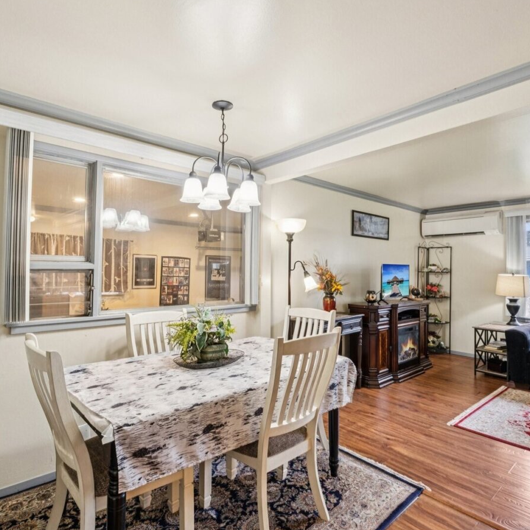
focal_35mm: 20
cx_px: 254
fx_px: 346
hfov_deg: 74.8
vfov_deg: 74.8
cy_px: 262
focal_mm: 10
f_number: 9
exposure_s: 1/2.5
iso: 250
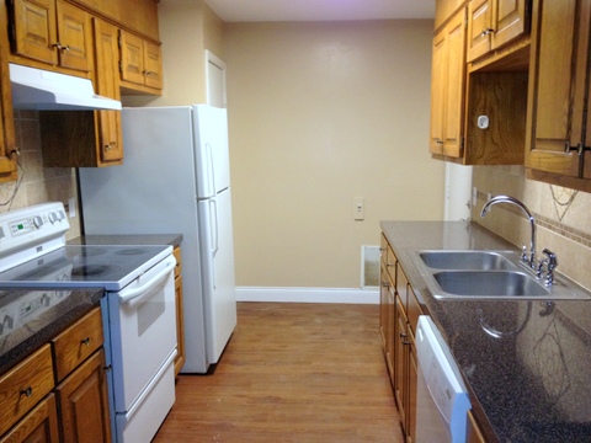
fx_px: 598
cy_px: 222
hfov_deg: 52.6
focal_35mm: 35
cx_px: 296
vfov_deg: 40.7
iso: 200
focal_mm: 4.28
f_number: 2.4
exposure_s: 1/20
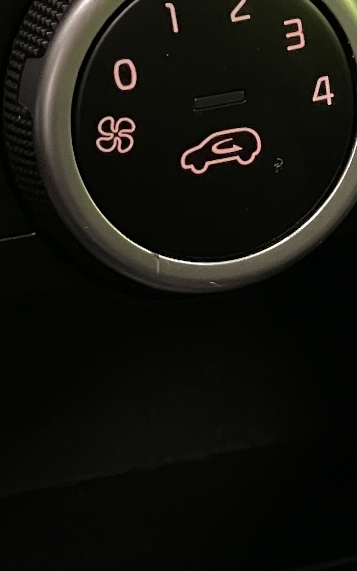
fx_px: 3037
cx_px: 119
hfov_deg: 6.7
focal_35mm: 195
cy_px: 264
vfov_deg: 10.8
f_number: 2
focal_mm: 6
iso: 1000
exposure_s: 1/25
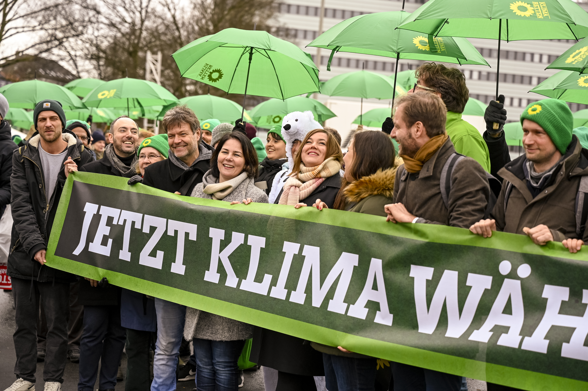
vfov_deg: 19.4
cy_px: 196
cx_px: 294
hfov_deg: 28.9
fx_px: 1143
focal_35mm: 70
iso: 640
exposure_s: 1/1000
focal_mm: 70
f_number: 3.5
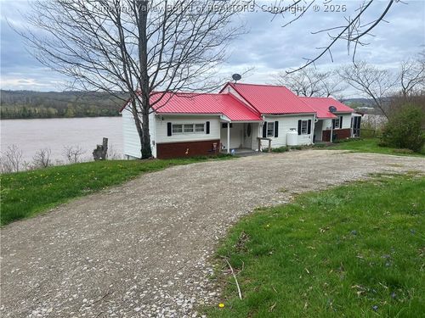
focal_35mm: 26
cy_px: 159
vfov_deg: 53.1
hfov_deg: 67.3
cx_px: 212
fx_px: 319
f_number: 1.5
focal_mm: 5.7
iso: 50
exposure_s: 1/2404
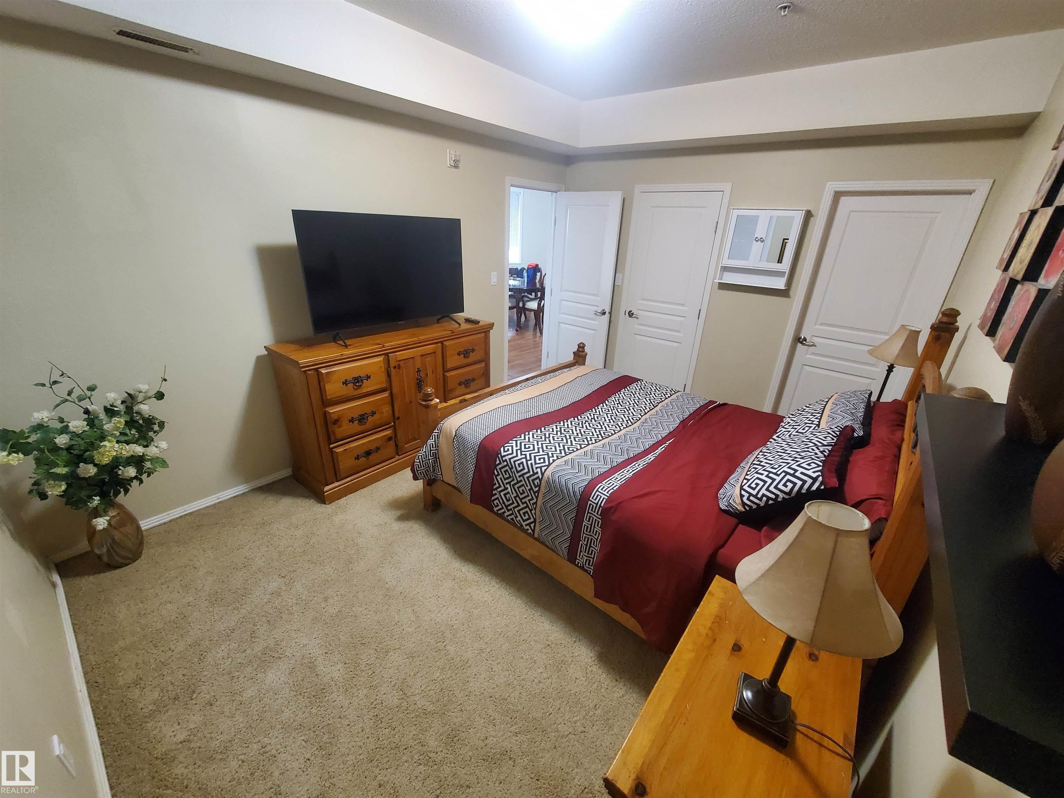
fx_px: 400
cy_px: 399
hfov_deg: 106.2
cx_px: 532
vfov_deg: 89.9
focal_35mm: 13
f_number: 2.2
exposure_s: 1/30
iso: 640
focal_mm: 1.8
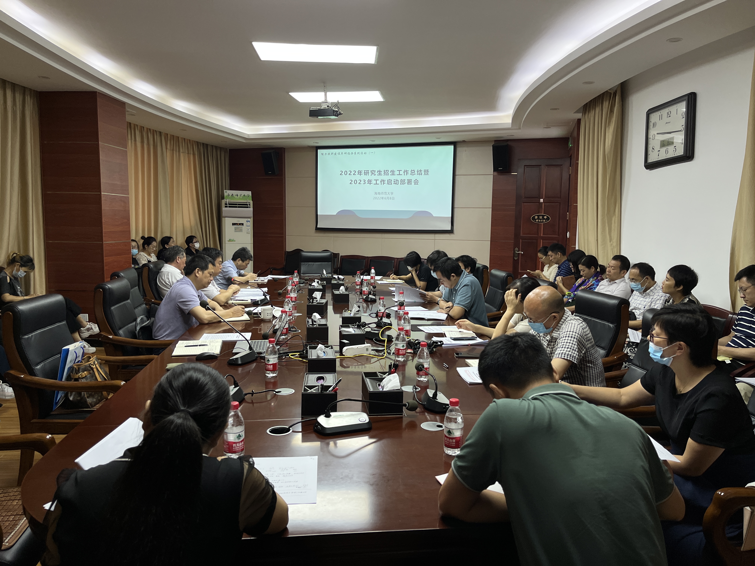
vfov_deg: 53.1
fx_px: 567
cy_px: 283
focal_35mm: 26
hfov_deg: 67.3
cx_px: 378
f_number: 1.6
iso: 80
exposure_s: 1/100
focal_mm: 5.1
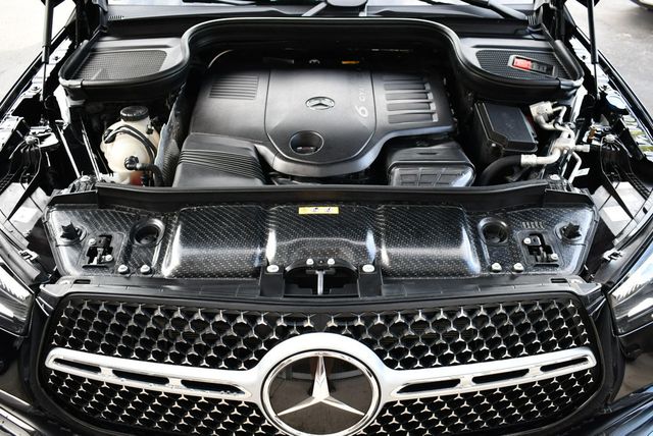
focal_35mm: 36
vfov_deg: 36.9
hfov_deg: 53.1
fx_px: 654
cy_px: 218
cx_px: 326
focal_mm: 18
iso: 450
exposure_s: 1/250
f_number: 3.5
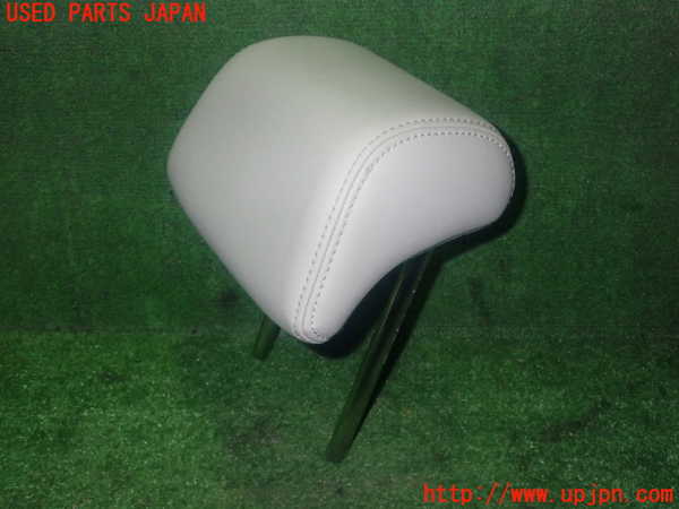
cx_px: 340
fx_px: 745
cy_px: 254
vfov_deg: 37.7
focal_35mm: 38
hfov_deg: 49.0
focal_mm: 6.83
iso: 800
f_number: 8
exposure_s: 1/40
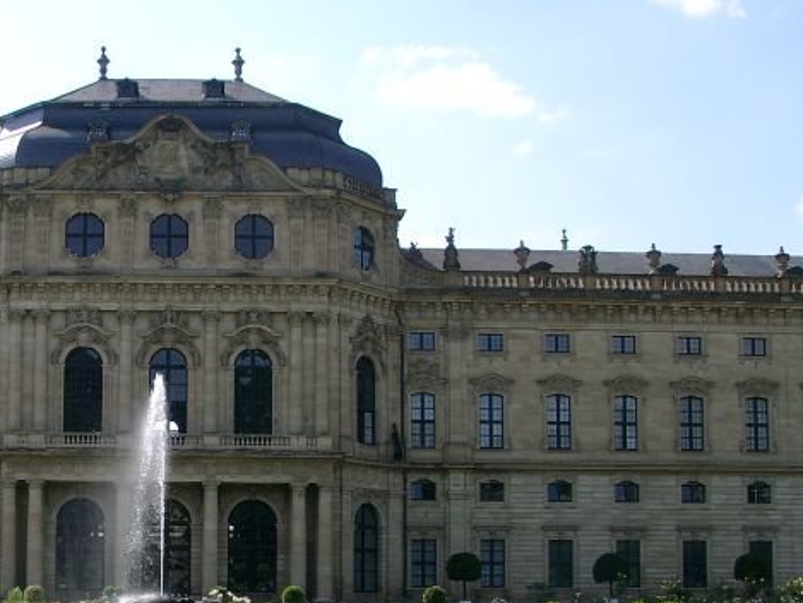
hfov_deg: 32.2
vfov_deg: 25.1
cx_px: 147
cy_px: 415
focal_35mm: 58
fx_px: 1346
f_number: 4
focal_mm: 7.13
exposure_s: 1/527
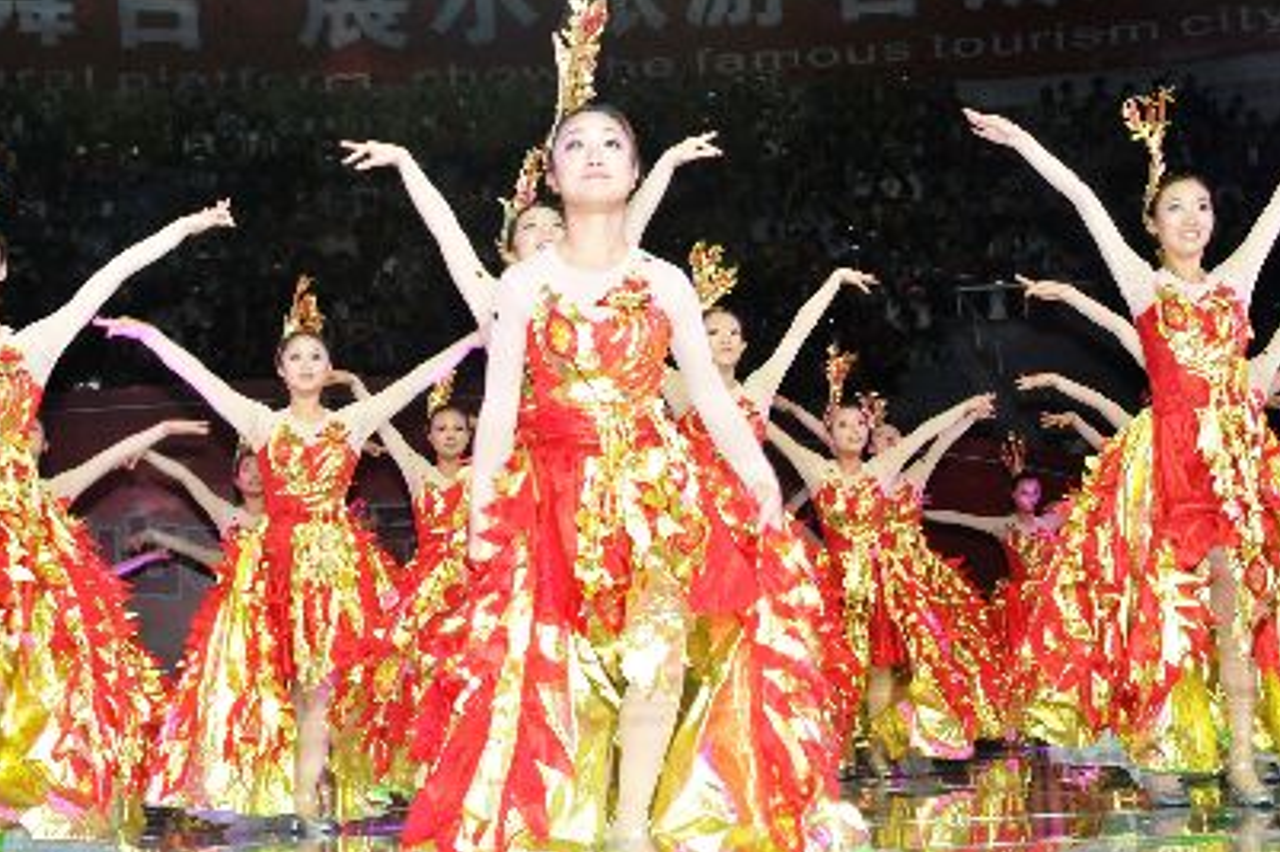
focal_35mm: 74
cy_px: 413
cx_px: 632
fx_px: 2630
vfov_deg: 18.4
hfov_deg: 27.4
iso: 1000
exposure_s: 1/60
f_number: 9
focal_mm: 44
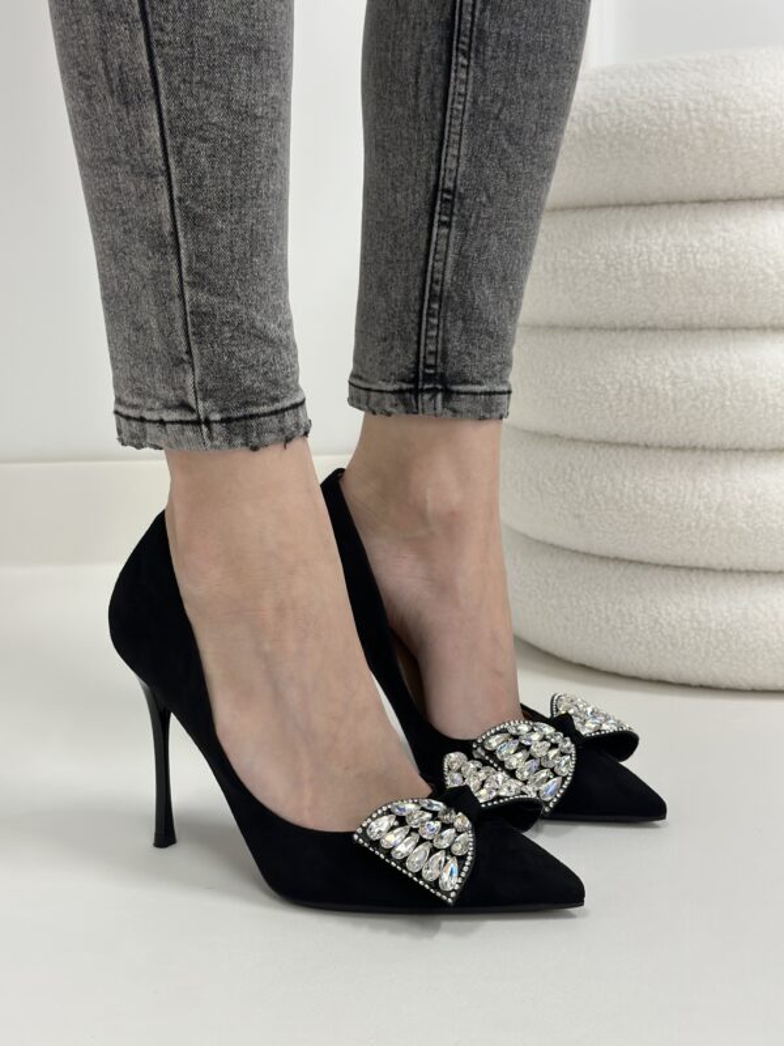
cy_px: 523
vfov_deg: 39.7
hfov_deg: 30.3
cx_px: 392
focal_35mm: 48
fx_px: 1450
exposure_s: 1/100
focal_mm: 6.86
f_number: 1.78
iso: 160
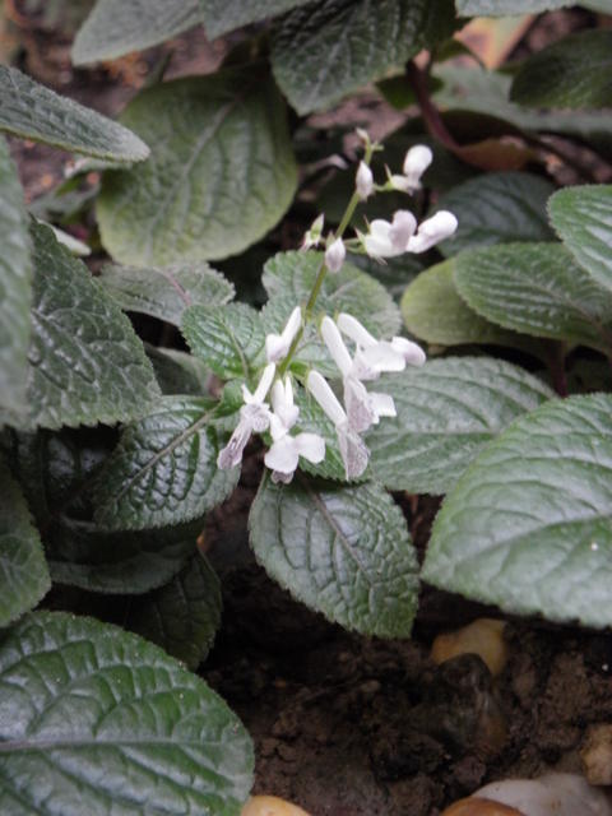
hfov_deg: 28.6
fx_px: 1202
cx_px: 306
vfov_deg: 37.5
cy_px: 408
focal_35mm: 51
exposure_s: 1/8
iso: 320
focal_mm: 9.22
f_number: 3.5
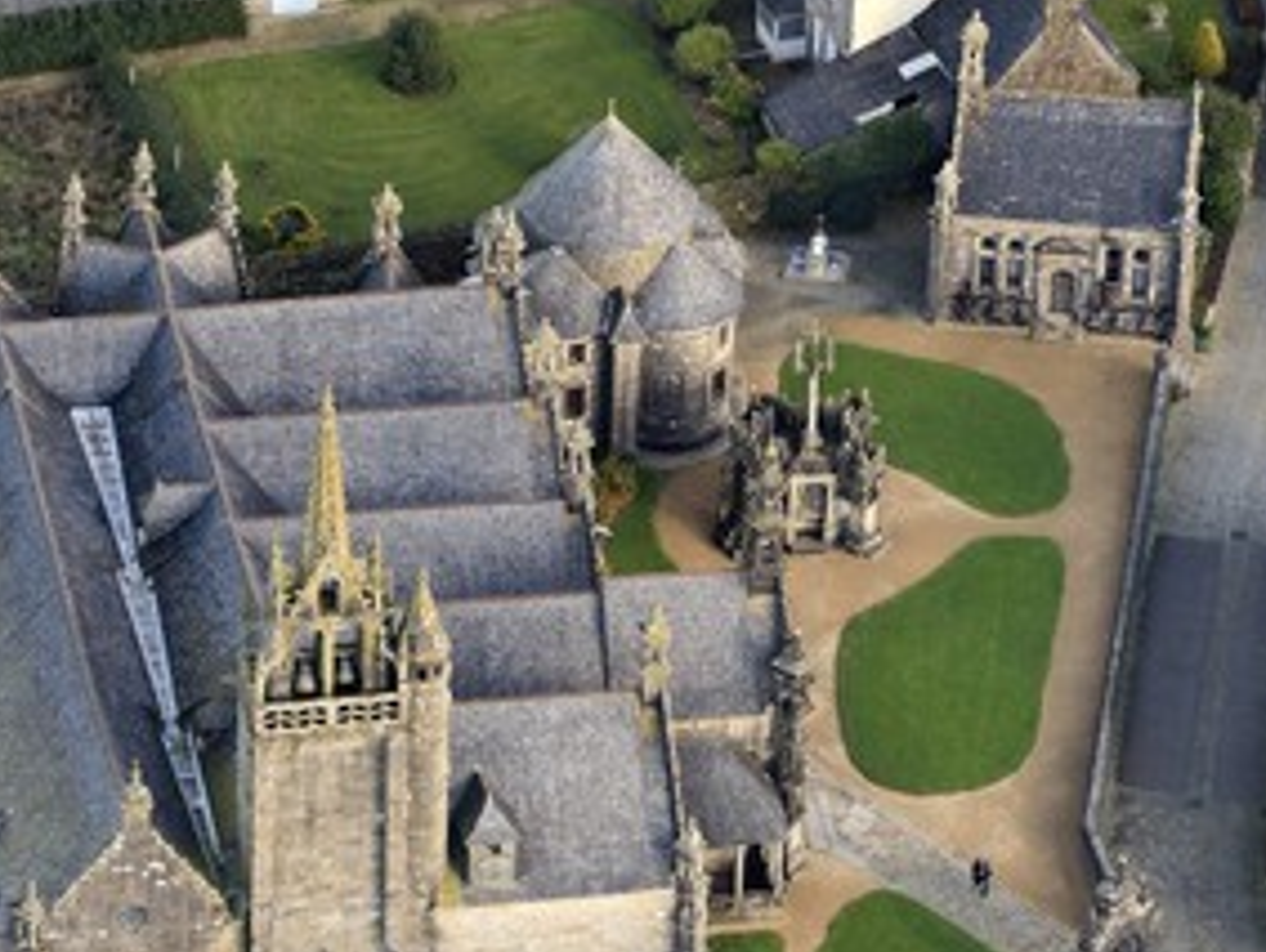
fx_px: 10436
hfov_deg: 6.9
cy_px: 617
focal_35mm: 285
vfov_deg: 5.2
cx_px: 488
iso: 800
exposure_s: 1/1250
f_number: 4.5
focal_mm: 200
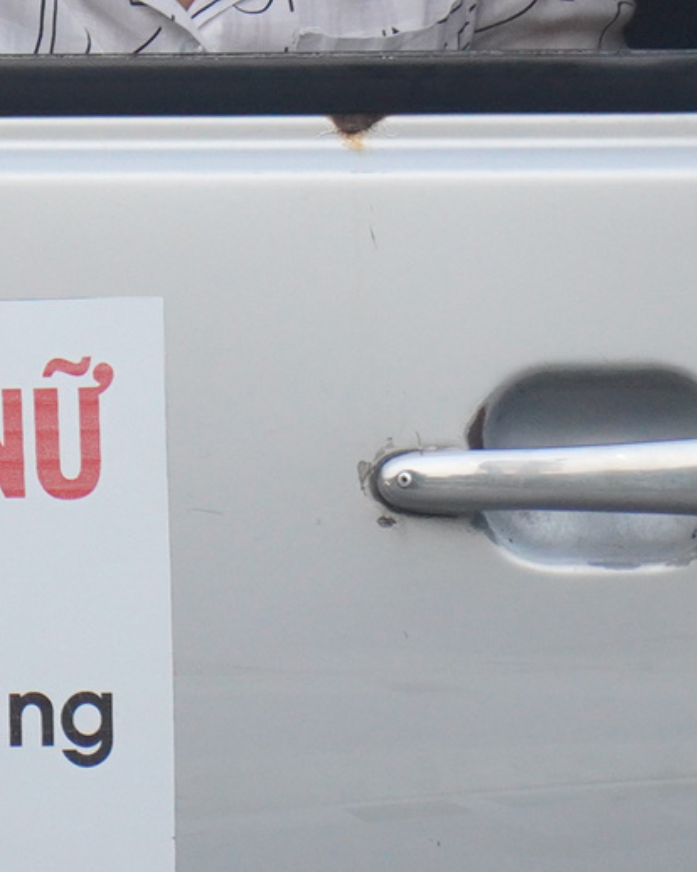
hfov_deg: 3.2
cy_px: -12
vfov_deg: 4.0
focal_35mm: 489
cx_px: -93
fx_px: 12617
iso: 1250
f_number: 4
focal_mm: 90
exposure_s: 1/160
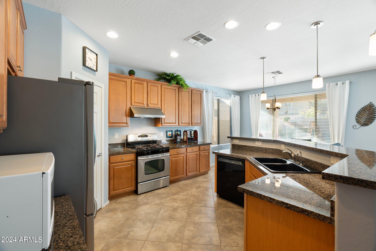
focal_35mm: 16
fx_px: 167
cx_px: 188
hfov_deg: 96.7
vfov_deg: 73.7
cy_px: 126
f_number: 8
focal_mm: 16
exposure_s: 1/1.25
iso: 400
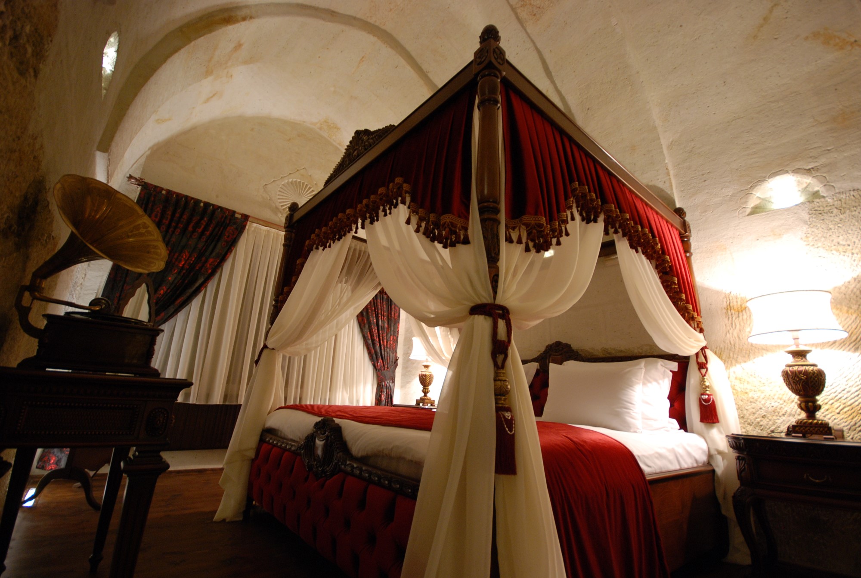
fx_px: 360
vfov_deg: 77.6
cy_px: 289
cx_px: 430
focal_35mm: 15
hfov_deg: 100.3
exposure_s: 1/4
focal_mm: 10
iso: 400
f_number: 4
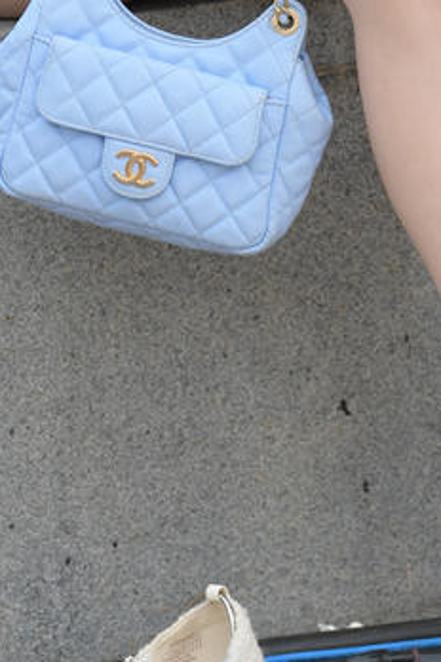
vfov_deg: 3.7
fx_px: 10326
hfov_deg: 2.4
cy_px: -210
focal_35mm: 562
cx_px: 485
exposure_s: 1/640
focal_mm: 140
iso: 400
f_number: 5
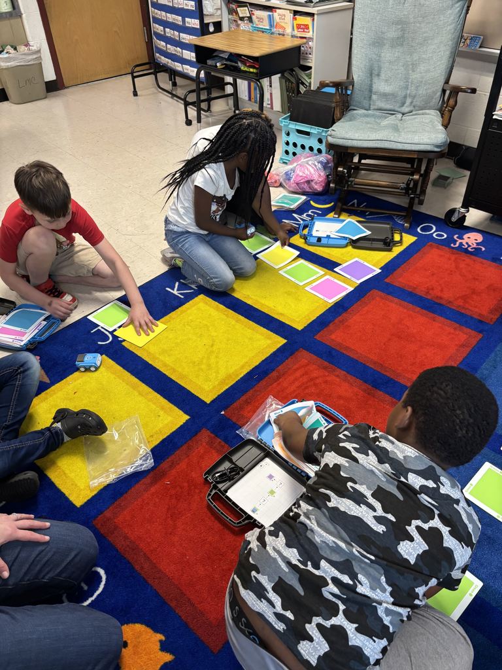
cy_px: 335
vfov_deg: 67.3
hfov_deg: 53.1
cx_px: 251
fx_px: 503
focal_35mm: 26
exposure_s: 1/60
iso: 160
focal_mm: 5.96
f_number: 1.6
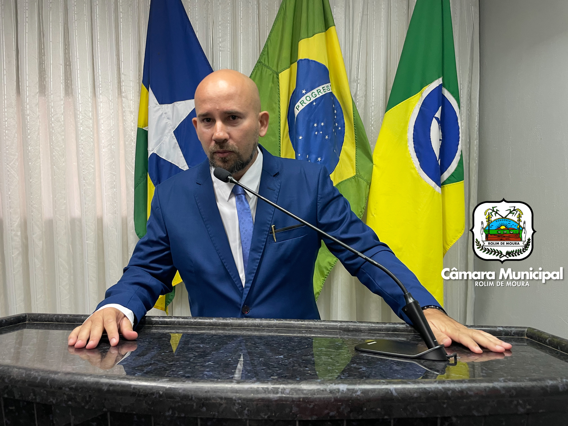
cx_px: 284
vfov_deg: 53.1
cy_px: 213
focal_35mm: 26
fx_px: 427
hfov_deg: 67.3
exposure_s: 1/60
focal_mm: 4.2
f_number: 1.6
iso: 100
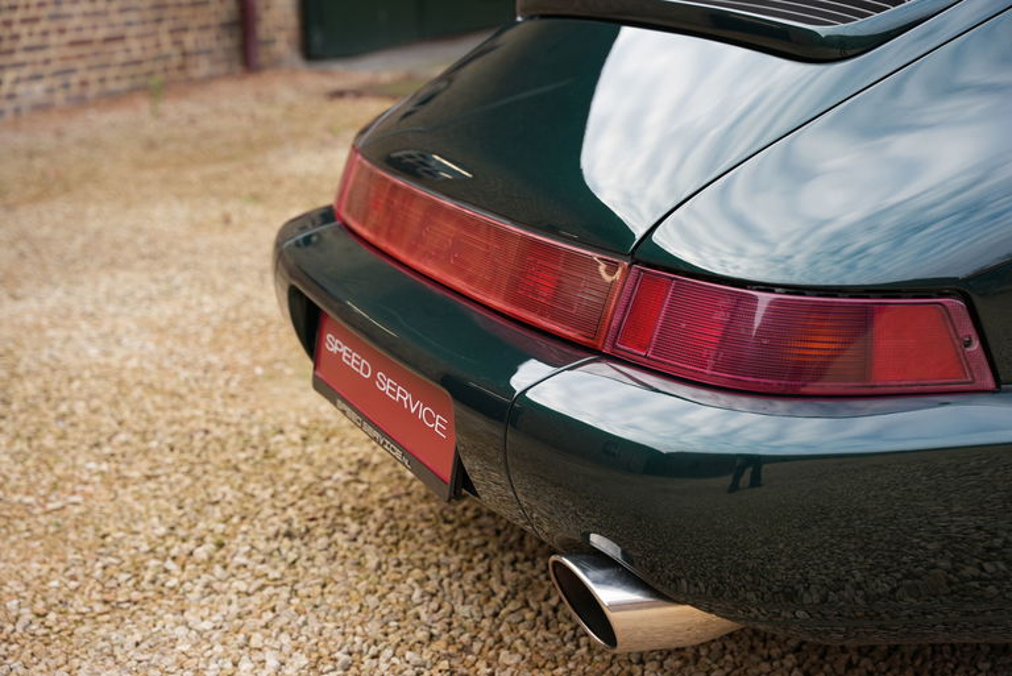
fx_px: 1628
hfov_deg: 34.5
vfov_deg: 23.5
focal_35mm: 58
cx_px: 506
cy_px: 338
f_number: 4
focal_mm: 57.9
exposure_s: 1/160
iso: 320
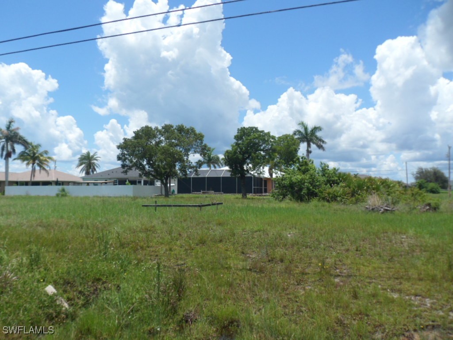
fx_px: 353
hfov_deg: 65.3
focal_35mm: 27
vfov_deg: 51.4
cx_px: 226
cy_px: 170
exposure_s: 1/180
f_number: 9.2
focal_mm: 4.9
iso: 80
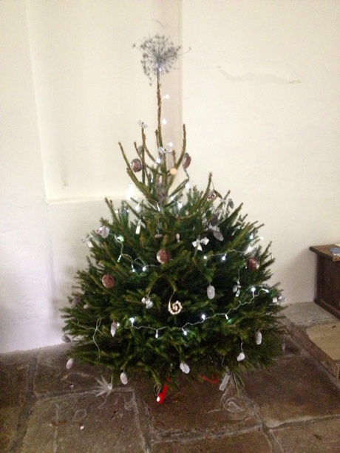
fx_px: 458
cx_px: 170
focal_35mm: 35
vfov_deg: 52.6
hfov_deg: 40.7
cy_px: 226
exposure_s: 1/15
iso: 500
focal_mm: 4.28
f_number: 2.4
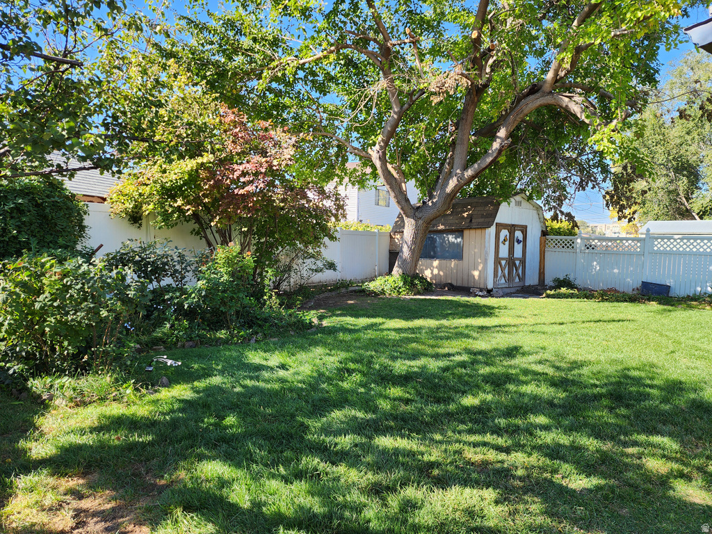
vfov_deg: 58.9
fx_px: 473
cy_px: 267
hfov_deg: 73.9
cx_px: 356
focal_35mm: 23
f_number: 1.8
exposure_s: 1/206
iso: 12
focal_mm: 6.4
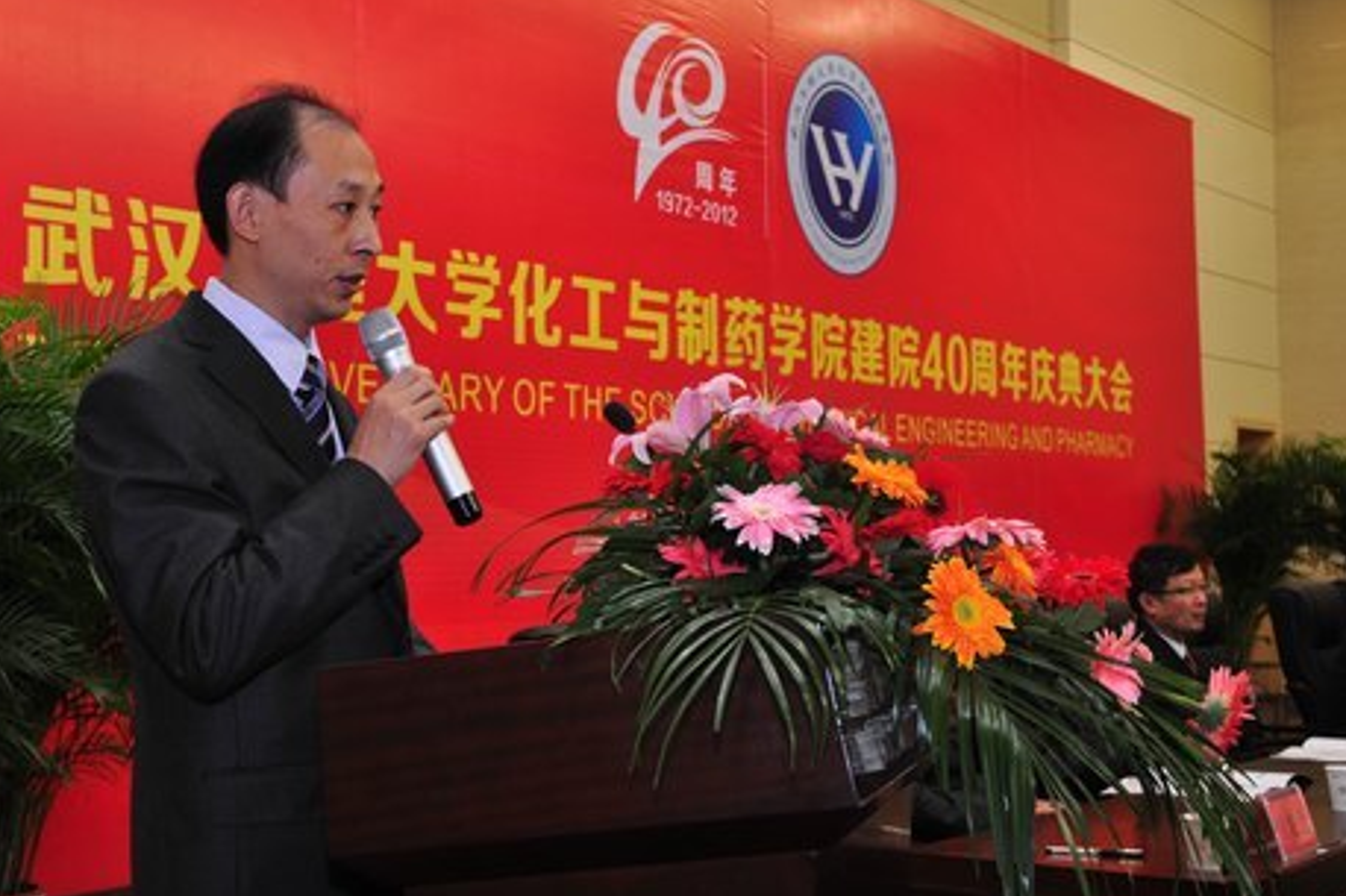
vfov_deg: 24.6
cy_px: 413
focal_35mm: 55
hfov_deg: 36.2
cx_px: 600
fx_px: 2056
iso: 320
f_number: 4
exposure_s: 1/60
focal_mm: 28
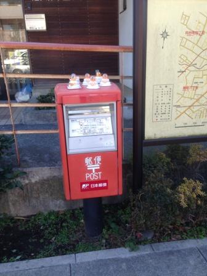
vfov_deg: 55.4
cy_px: 138
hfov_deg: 42.9
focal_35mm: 33
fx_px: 263
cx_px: 104
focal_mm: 4.13
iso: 50
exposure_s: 1/194
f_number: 2.4
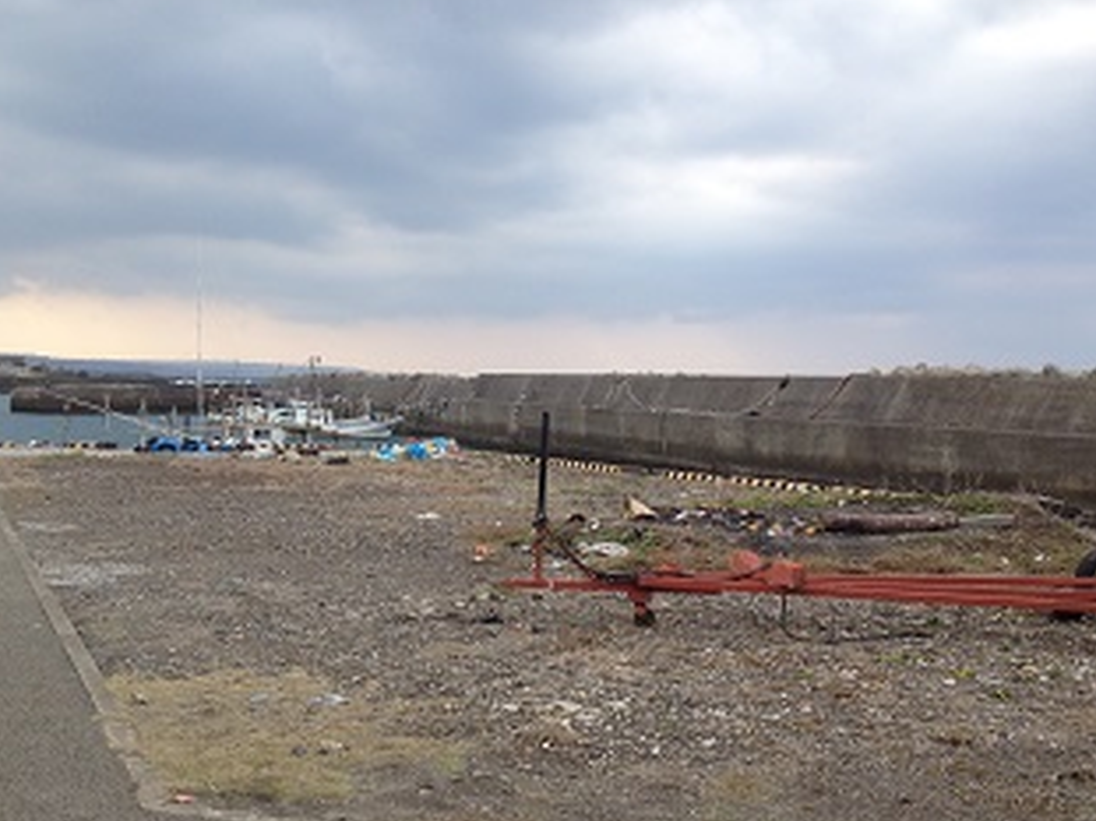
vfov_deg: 32.1
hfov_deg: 42.1
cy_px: 486
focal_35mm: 45
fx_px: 1424
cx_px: 504
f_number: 2.4
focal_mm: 4.28
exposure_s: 1/557
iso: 50
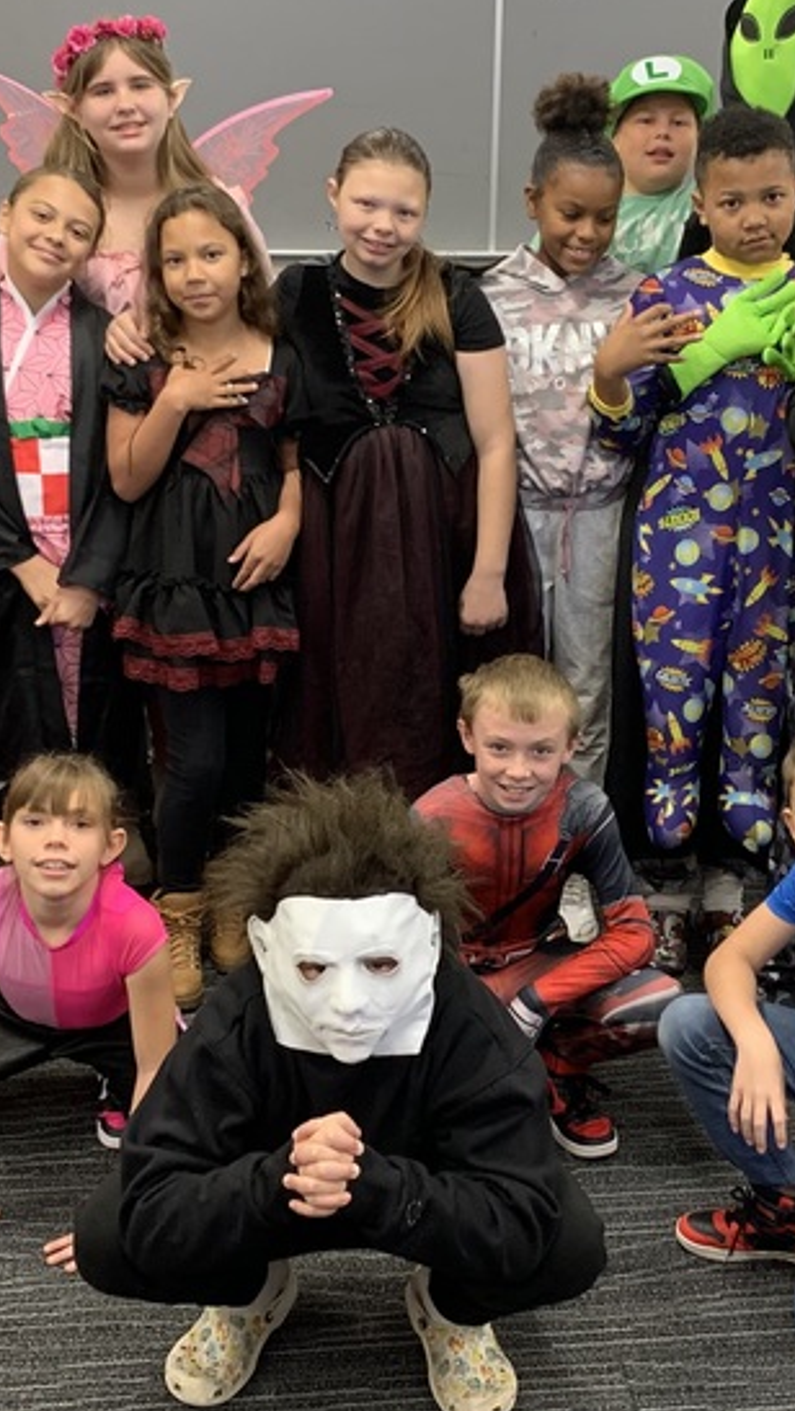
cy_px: 707
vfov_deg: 39.2
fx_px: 1985
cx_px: 475
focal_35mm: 53
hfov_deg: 22.6
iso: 160
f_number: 1.8
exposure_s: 1/60
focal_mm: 4.25
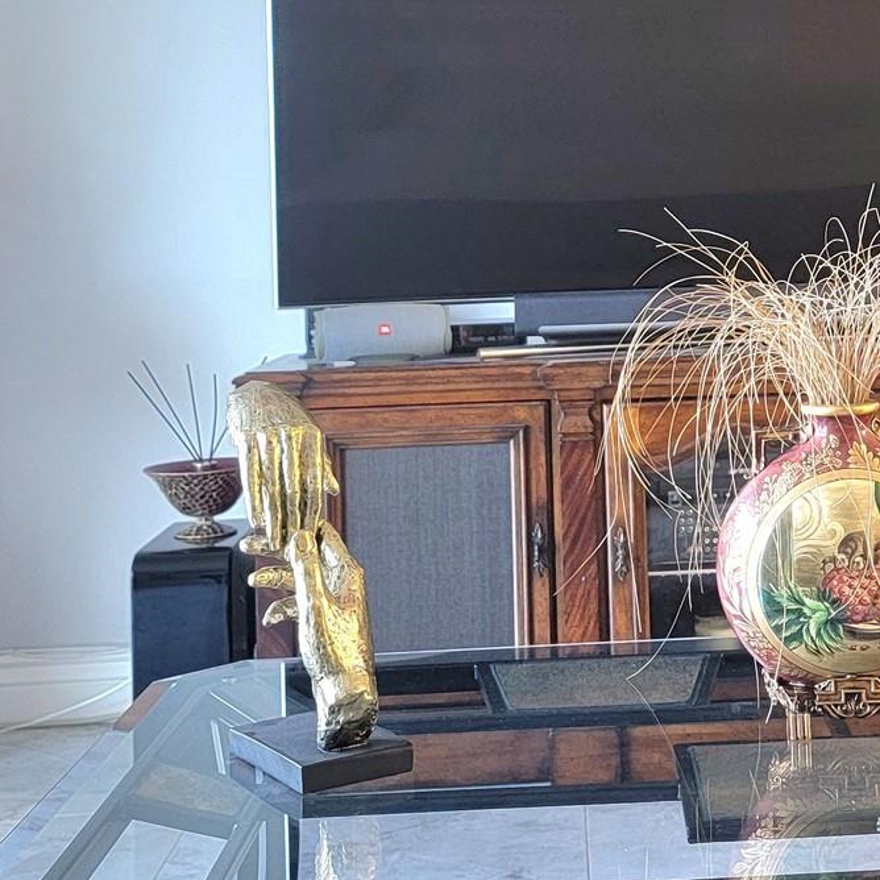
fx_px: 1869
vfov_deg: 26.0
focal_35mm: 65
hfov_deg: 26.0
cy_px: 167
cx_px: 706
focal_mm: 6.7
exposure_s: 1/40
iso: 250
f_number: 1.8
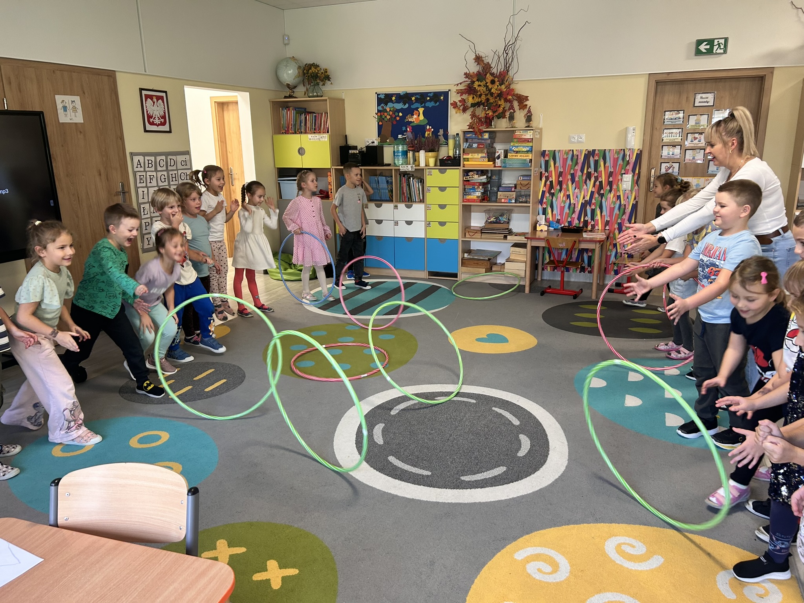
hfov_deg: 67.3
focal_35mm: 26
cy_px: 302
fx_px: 604
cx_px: 402
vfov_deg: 53.1
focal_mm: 5.7
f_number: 1.5
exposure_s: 1/50
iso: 80
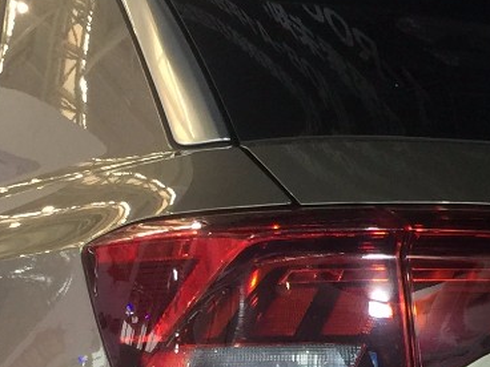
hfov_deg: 15.6
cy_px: 504
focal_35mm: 126
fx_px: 1784
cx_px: 377
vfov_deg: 11.4
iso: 64
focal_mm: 4.15
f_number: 2.2
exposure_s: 1/17
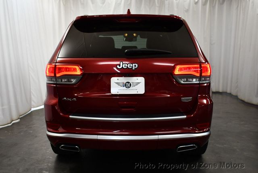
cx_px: 129
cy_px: 86
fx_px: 258
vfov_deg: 36.9
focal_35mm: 36
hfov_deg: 53.1
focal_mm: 18
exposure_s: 1/250
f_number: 3.5
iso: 800
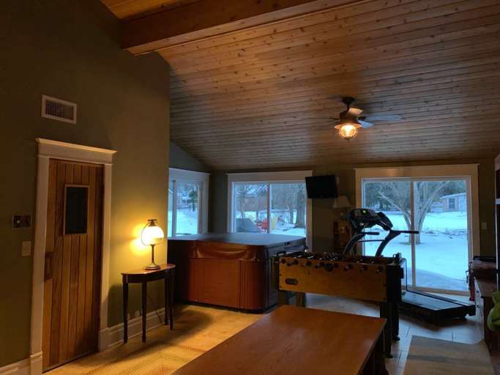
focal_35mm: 26
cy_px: 188
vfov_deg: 53.0
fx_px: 375
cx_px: 250
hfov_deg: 67.3
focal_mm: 4.25
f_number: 1.8
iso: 800
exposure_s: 1/30
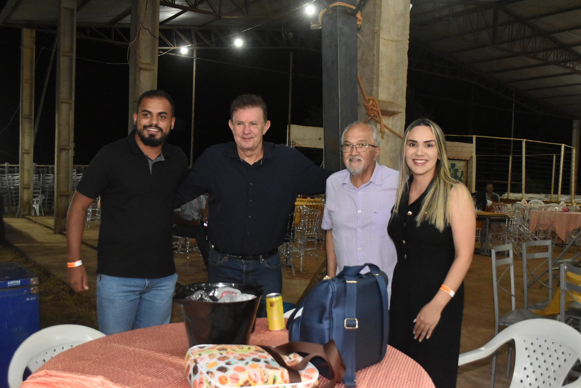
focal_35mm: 36
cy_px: 194
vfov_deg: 36.9
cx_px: 290
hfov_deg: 53.1
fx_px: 581
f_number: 5
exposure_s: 1/80
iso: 5000
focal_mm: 24
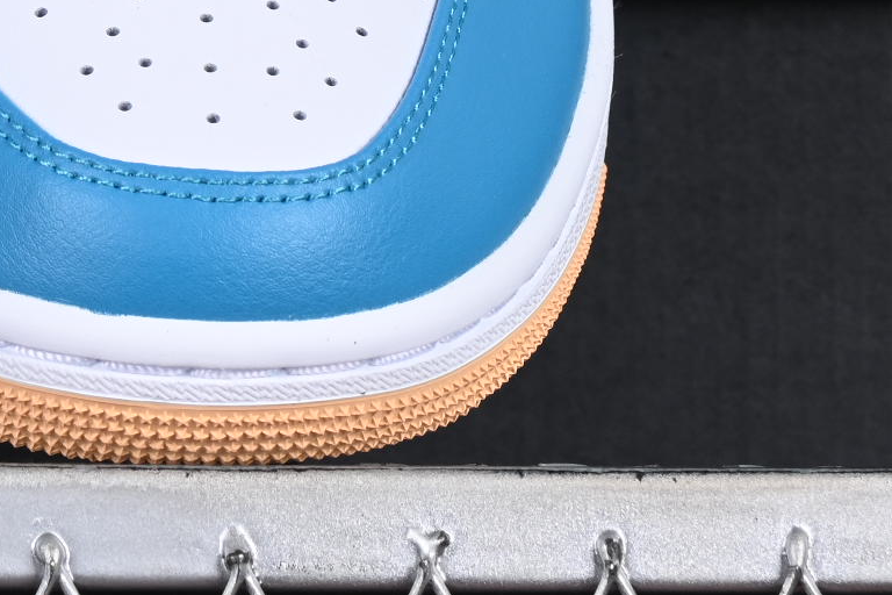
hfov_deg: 7.5
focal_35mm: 272
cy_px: -216
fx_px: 6739
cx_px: -213
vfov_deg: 5.0
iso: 160
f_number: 8
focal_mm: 50
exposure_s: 1/80
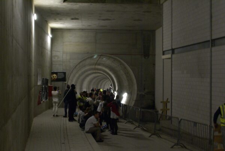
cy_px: 76
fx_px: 329
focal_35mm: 52
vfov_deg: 25.8
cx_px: 112
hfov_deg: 37.8
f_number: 5.6
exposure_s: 1/6
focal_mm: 35
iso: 800
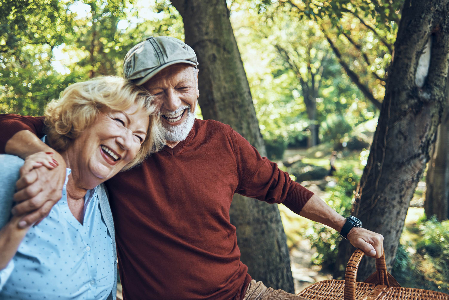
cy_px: 150
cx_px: 224
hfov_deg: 54.4
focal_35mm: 35
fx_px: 437
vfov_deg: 37.9
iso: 250
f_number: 2.8
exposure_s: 1/200
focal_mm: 35
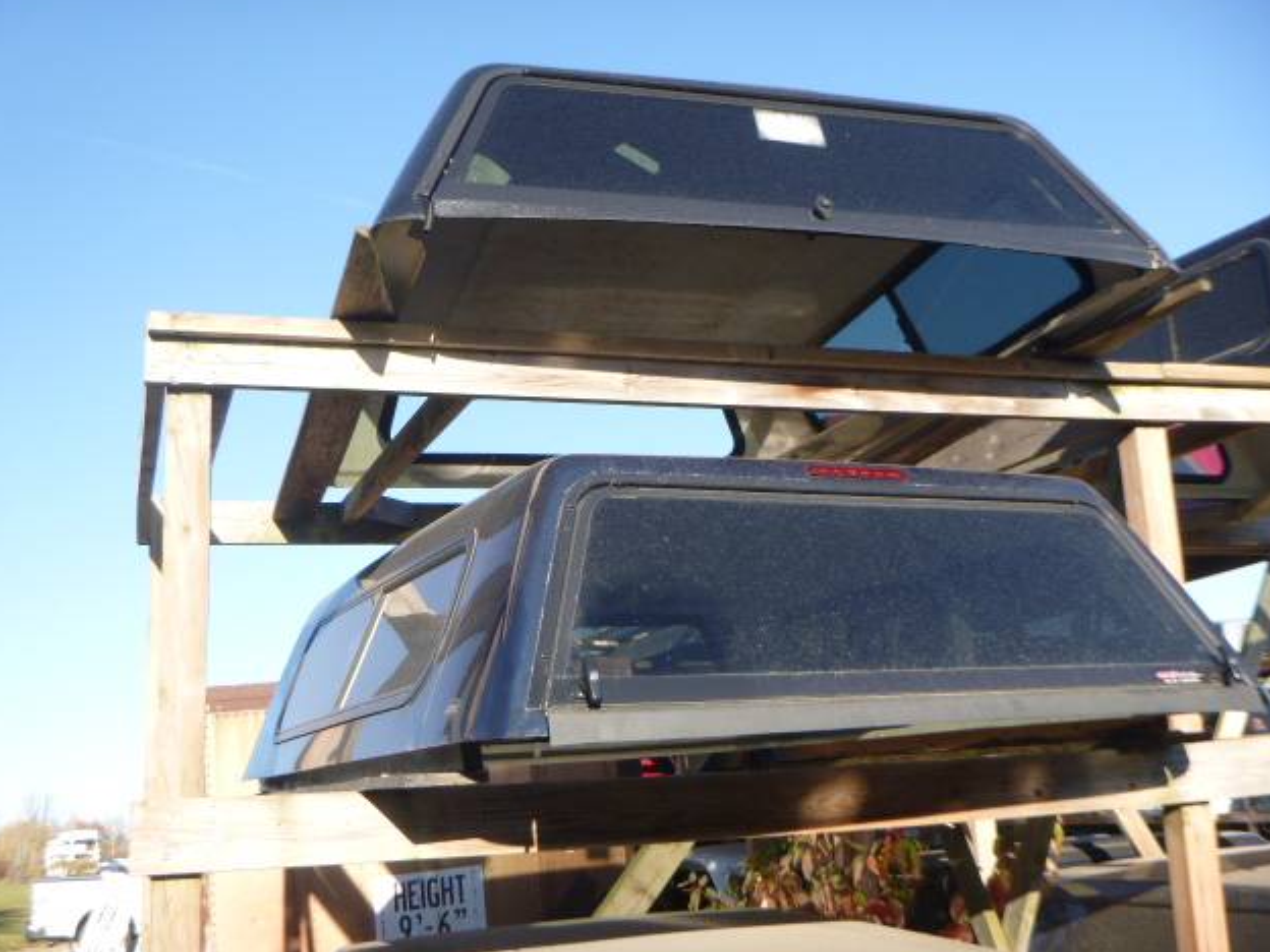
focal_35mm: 39
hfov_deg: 47.9
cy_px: 468
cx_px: 639
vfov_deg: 36.8
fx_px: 1431
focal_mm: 6.8
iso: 100
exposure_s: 1/160
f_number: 4.5
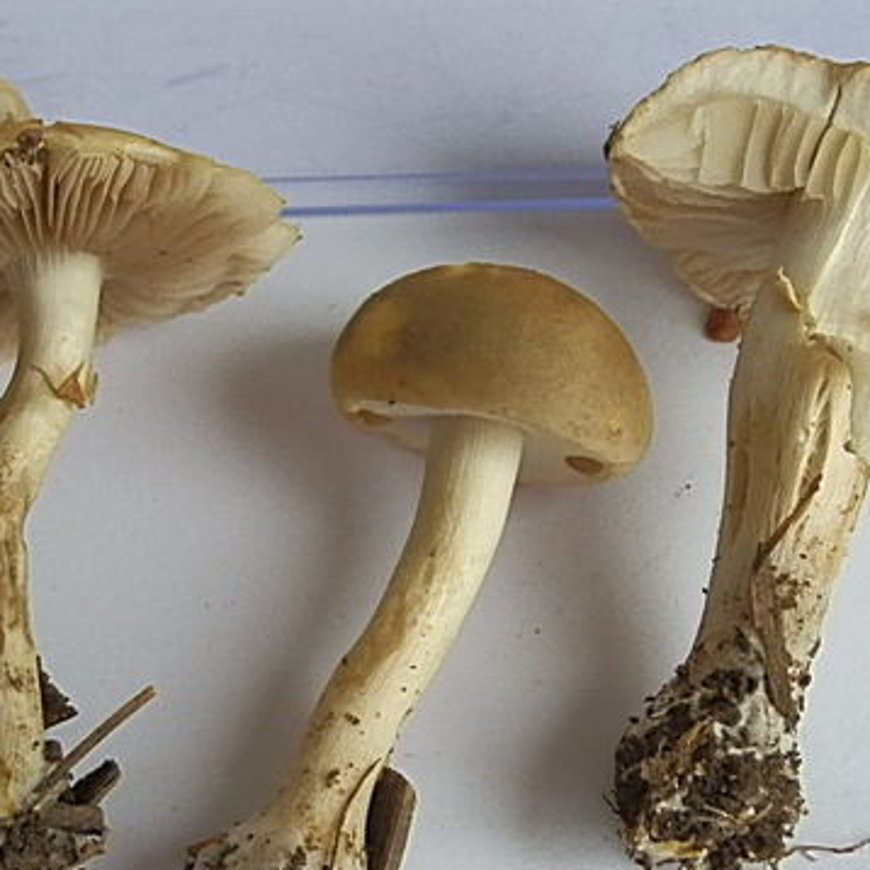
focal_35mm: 73
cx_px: 231
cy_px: 372
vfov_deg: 23.7
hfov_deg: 23.5
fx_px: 2076
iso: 500
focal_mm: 6.7
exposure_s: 1/320
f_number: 3.9
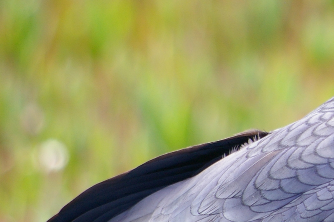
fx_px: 8581
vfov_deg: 1.5
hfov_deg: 2.2
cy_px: 64
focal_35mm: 926
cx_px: 472
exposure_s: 1/180
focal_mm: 200
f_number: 5.6
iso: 400
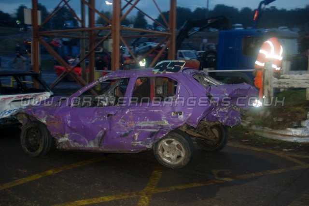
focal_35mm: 39
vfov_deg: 34.2
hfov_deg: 49.6
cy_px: 103
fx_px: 335
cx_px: 154
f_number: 4.2
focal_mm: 26
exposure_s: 1/60
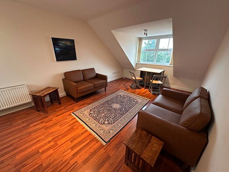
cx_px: 114
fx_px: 93
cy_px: 86
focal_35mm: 14
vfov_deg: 85.7
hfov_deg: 102.1
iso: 160
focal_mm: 2.22
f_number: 2.2
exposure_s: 1/50
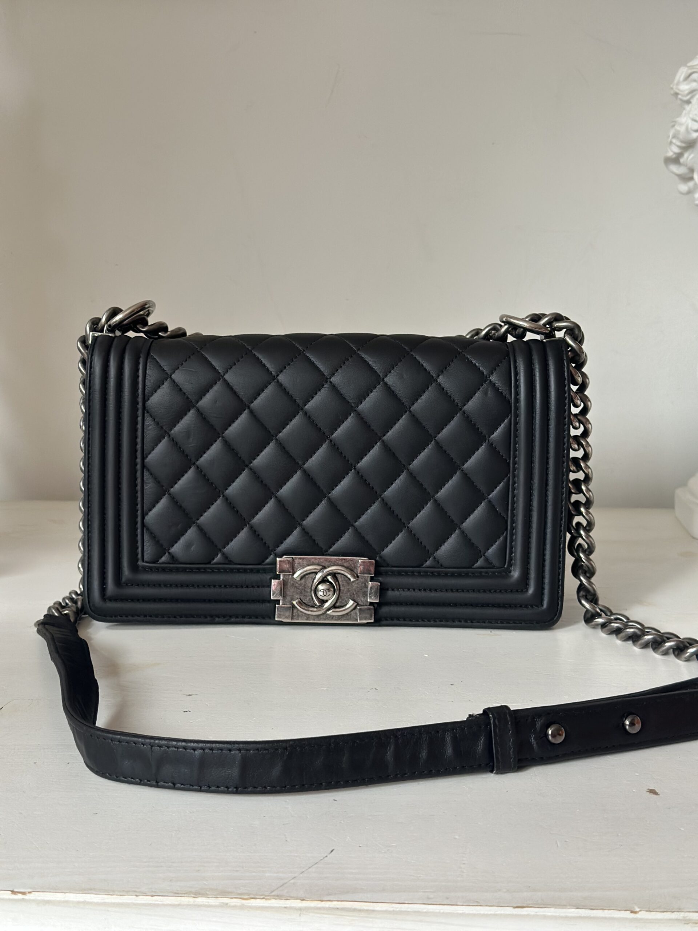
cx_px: 349
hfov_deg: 30.3
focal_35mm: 48
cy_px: 466
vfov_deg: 39.7
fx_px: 1291
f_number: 1.78
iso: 250
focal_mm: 6.86
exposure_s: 1/60
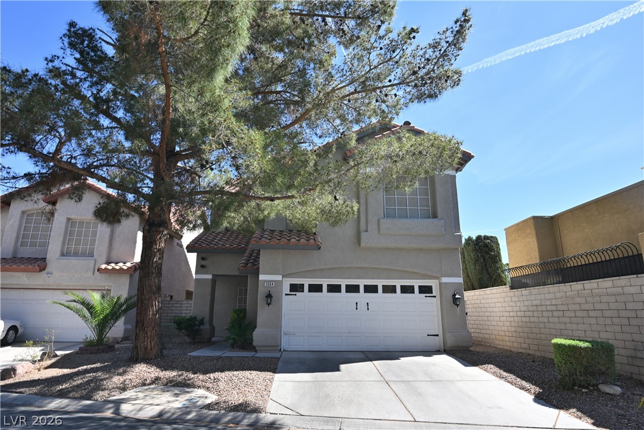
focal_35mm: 20
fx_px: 349
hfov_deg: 85.4
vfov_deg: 63.3
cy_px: 215
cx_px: 322
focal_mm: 19.5
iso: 100
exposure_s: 1/60
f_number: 11
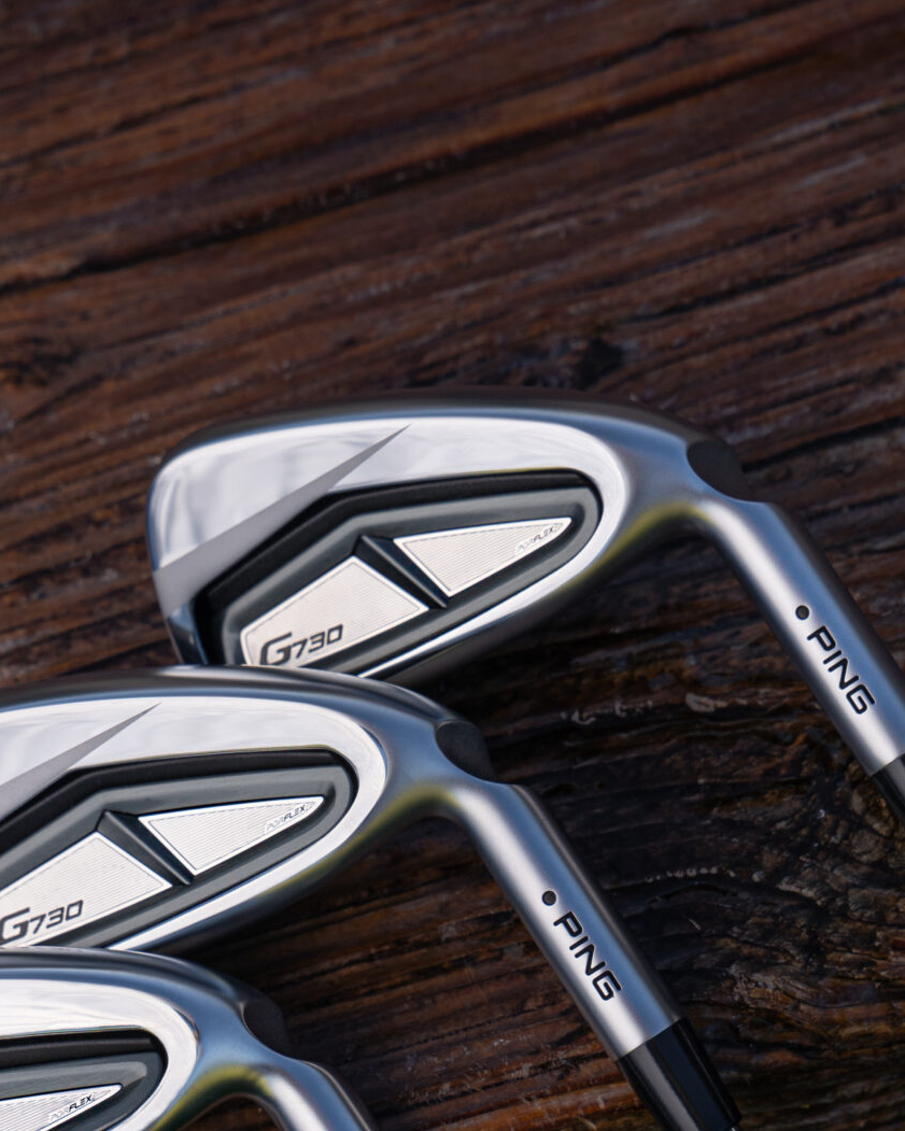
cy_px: 824
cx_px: 343
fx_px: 5356
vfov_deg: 12.0
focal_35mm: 160
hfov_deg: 9.7
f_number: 5.6
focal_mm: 70
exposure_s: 1/320
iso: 100
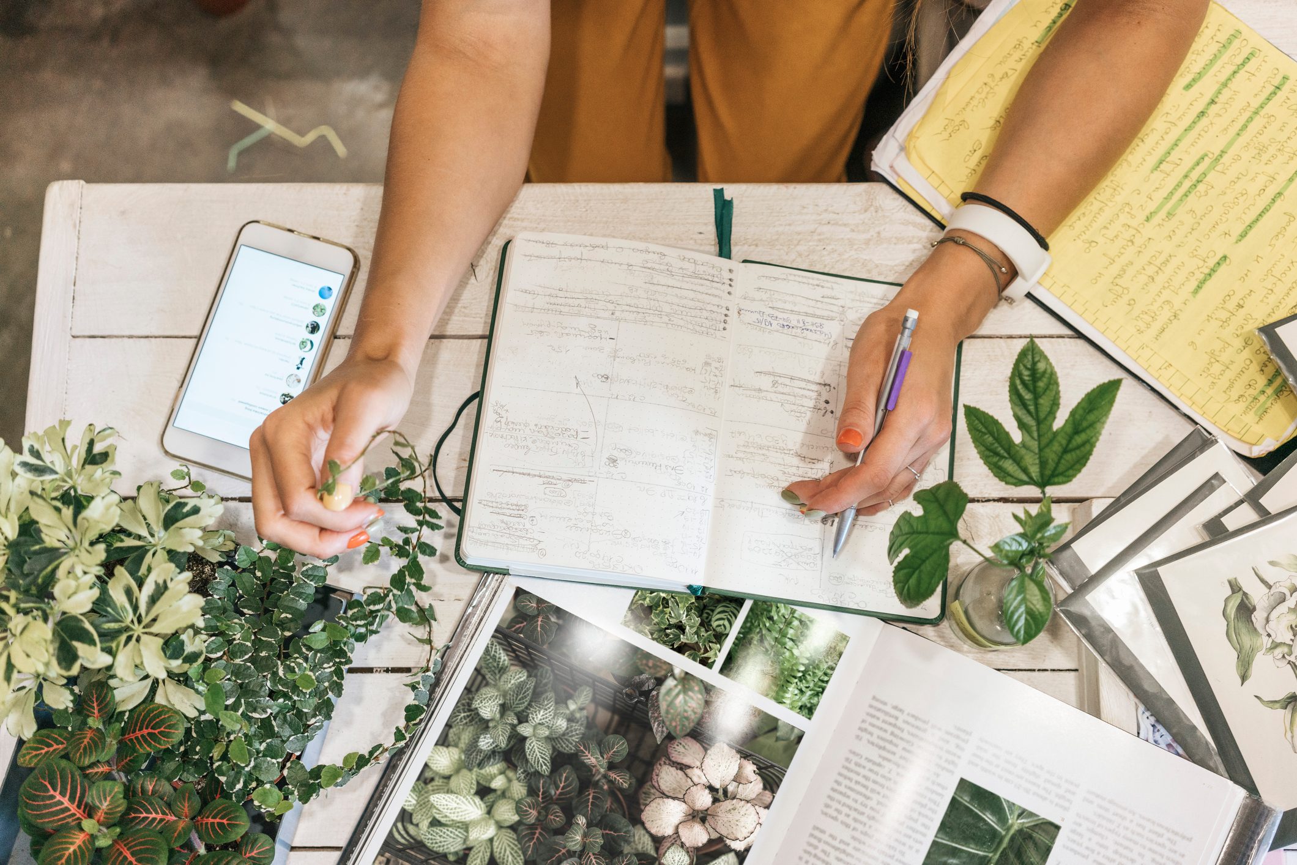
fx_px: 1261
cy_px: 432
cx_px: 648
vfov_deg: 37.9
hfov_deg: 54.4
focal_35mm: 35
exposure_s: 1/125
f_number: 3.2
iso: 800
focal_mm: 35
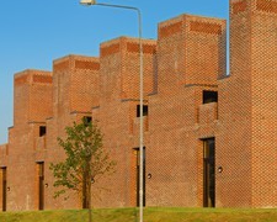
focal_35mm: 84
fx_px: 689
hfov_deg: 22.4
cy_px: 141
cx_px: 57
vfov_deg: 18.2
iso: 100
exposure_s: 1/160
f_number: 5.3
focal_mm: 32
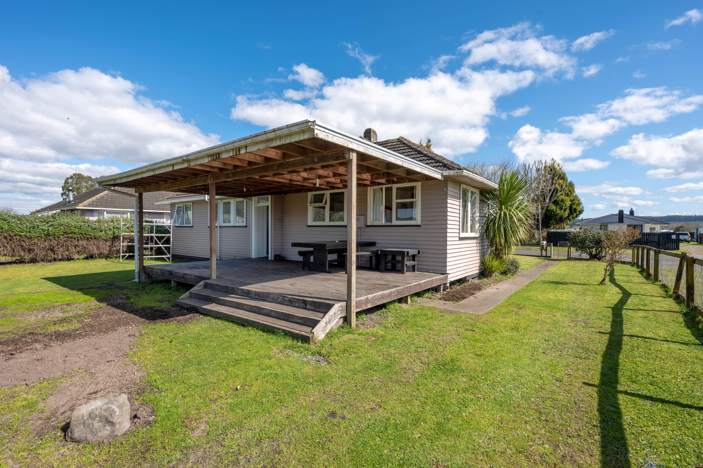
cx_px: 352
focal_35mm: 16
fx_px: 322
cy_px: 234
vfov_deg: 72.0
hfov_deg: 95.0
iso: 100
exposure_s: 1/250
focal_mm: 16.5
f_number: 8
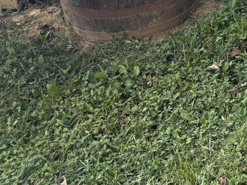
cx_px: 423
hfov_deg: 16.8
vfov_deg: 13.2
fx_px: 714
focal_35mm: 100
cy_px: -157
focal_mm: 6.76
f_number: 1.78
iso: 100
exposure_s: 1/1314
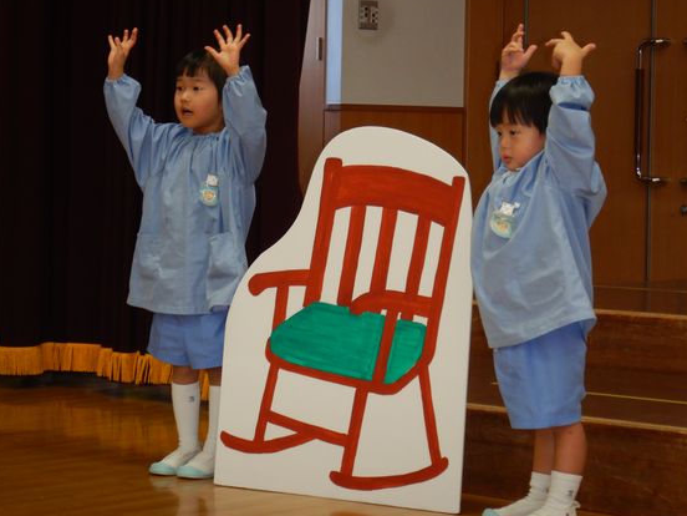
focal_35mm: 119
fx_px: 2362
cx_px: 378
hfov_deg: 16.5
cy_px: 232
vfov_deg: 12.4
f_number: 4.8
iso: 360
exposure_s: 1/60
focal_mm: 18.1
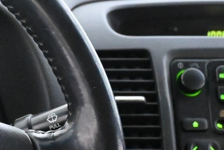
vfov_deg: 9.6
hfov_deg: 13.3
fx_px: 871
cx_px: -172
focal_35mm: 140
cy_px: 189
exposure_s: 1/40
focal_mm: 22
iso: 9000
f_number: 4
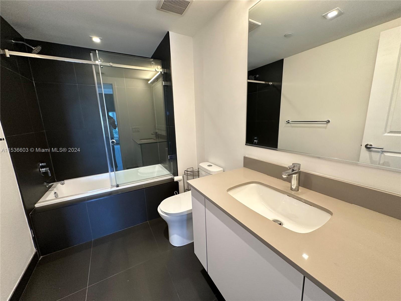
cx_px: 200
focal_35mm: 14
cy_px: 150
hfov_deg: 102.1
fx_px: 162
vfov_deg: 85.7
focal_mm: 2.22
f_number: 2.2
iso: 160
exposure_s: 1/60
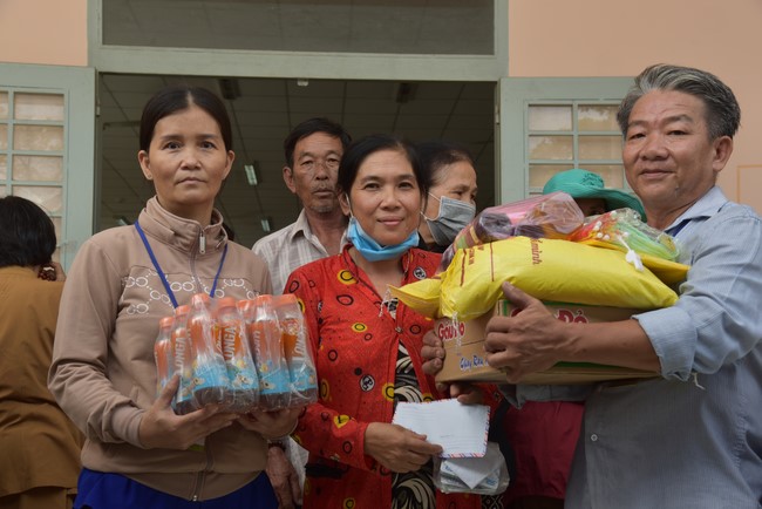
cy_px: 254
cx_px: 381
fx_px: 1101
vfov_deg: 26.0
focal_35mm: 52
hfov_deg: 38.2
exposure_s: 1/250
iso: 400
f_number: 8
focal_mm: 52
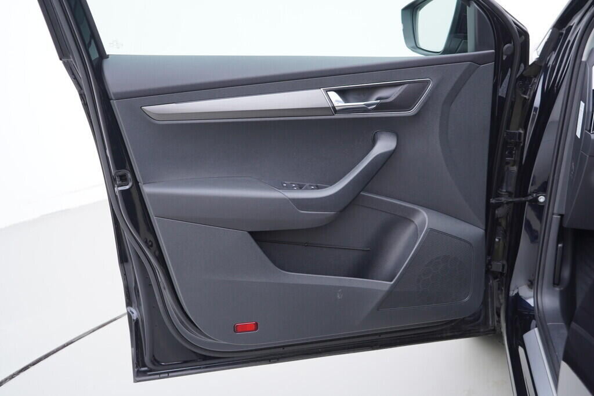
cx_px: 297
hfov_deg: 53.1
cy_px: 198
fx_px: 594
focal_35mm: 36
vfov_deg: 36.9
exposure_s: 1/40
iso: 125
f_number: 2.8
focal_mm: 24
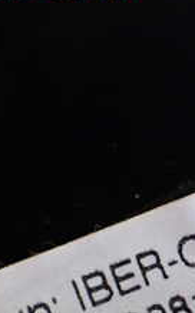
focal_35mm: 146
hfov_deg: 8.7
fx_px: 1243
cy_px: 291
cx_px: 297
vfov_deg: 14.2
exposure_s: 1/60
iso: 800
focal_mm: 9.01
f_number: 3.2
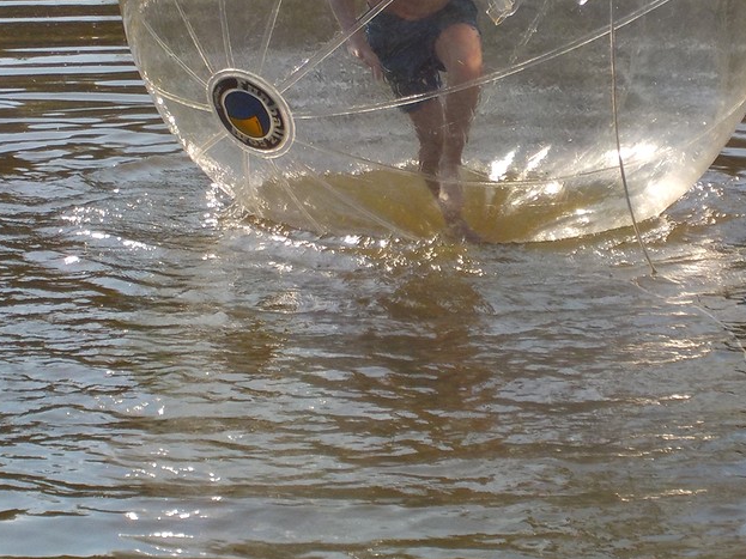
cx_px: 486
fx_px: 3189
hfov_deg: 13.3
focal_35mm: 148
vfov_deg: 10.0
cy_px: 133
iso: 125
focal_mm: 12.3
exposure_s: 1/640
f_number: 5.9
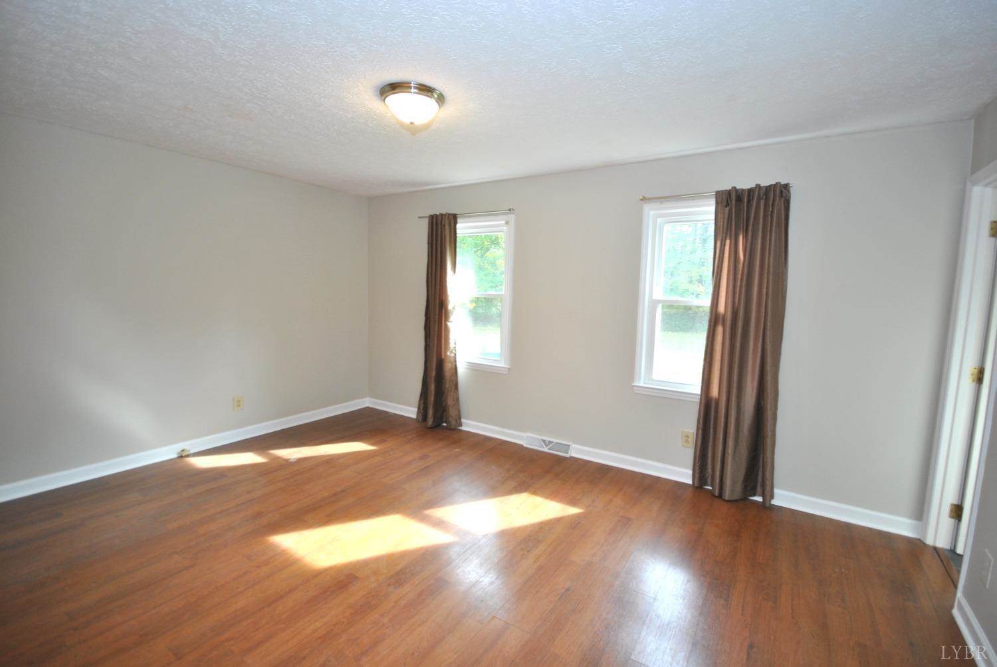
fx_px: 416
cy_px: 334
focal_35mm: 15
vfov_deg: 77.5
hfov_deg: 100.3
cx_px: 498
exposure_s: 1/50
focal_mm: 10
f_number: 4
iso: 200
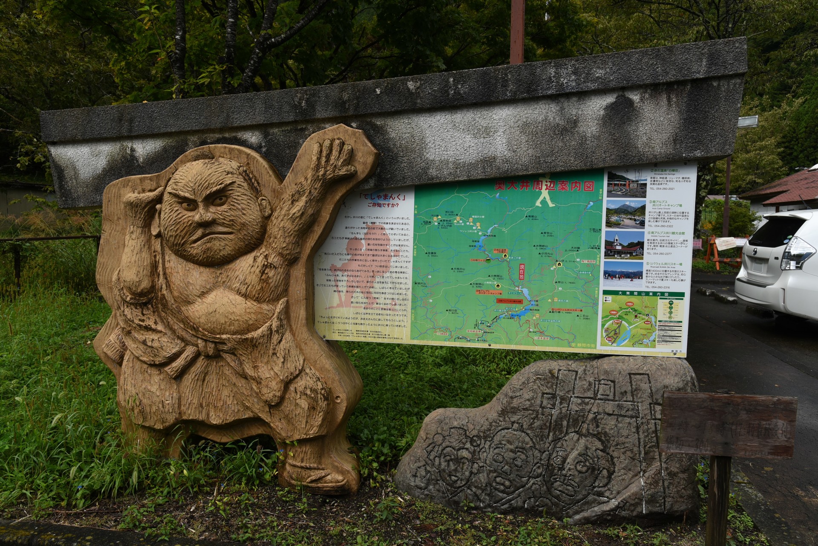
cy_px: 273
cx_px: 409
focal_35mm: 24
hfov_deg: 73.7
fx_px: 545
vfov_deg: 53.1
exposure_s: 1/125
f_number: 8
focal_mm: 24
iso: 100
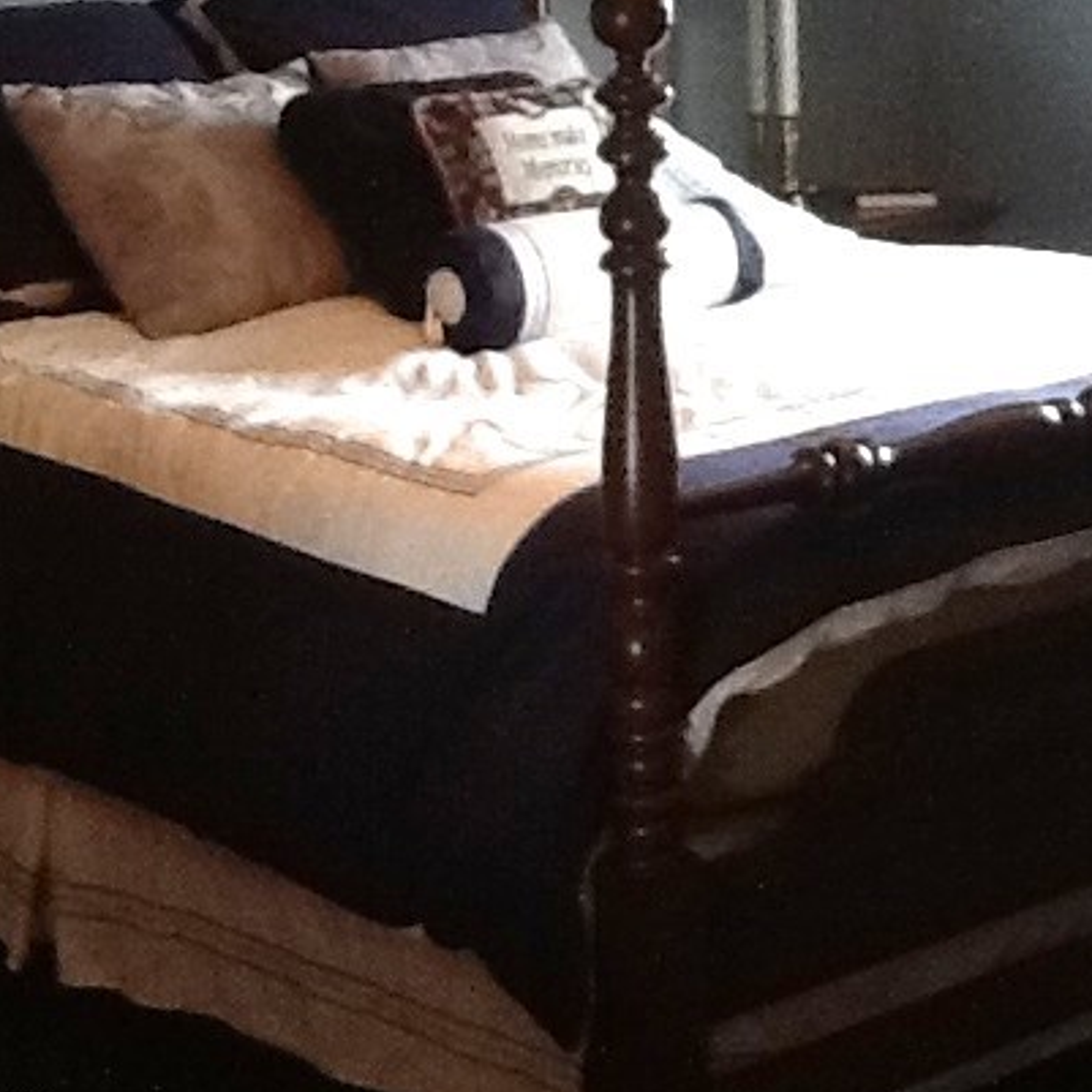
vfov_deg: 18.5
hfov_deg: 18.2
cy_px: 169
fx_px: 3319
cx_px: 1081
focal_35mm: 93
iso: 160
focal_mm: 2.03
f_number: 2.4
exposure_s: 1/30
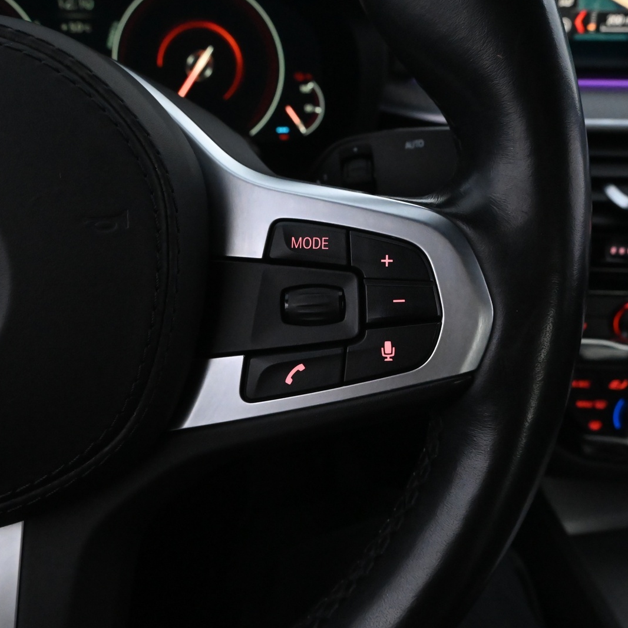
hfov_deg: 52.5
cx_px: 330
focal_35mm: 31
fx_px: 636
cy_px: 312
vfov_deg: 52.5
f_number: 5.6
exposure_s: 1/40
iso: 6400
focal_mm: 16
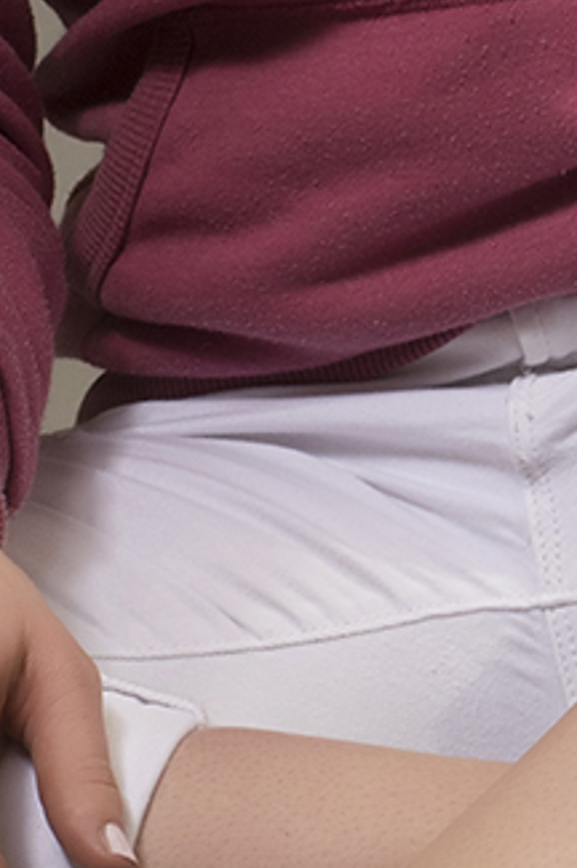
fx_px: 8552
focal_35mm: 355
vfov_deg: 5.8
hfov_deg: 3.9
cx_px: 405
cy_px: -171
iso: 200
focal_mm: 48
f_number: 14
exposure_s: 1/60
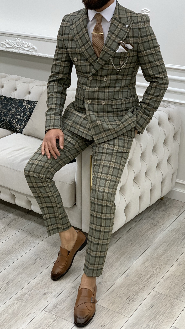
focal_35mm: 57
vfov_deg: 36.6
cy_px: 164
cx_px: 96
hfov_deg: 21.1
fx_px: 497
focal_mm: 6
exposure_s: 1/122
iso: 100
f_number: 2.4
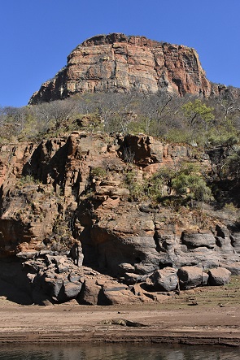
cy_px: 180
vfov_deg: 55.1
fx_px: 345
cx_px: 120
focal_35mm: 34
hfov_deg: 38.3
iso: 1600
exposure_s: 1/2500
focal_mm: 23
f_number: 11
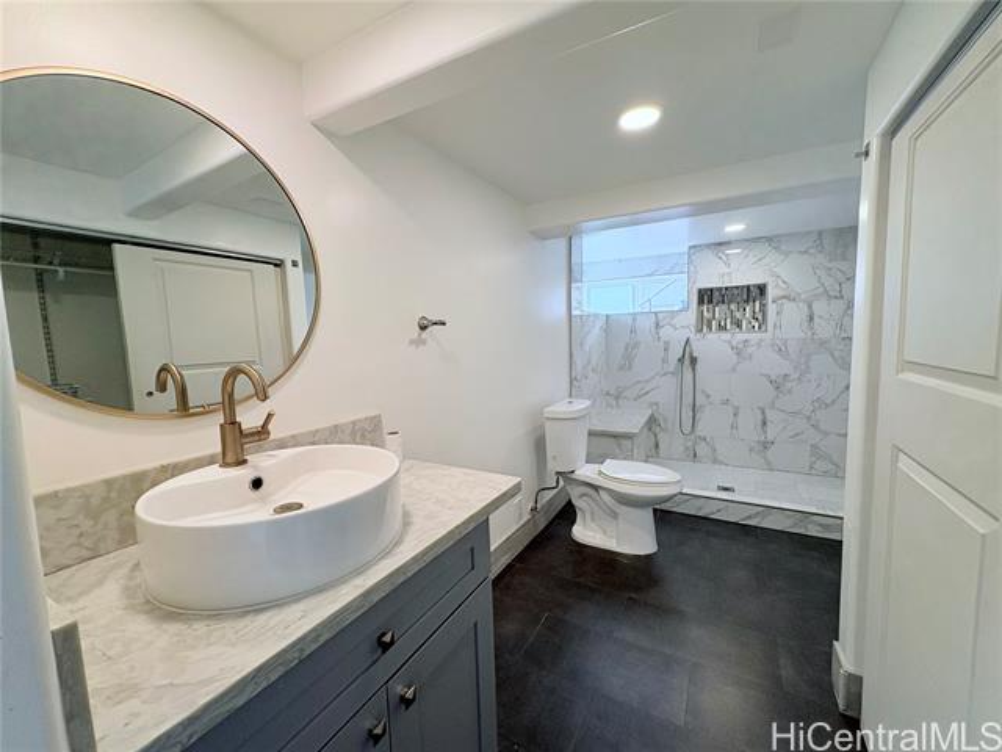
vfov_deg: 85.7
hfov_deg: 102.1
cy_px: 376
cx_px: 501
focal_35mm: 14
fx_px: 405
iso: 125
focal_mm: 2.22
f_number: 2.2
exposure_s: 1/120
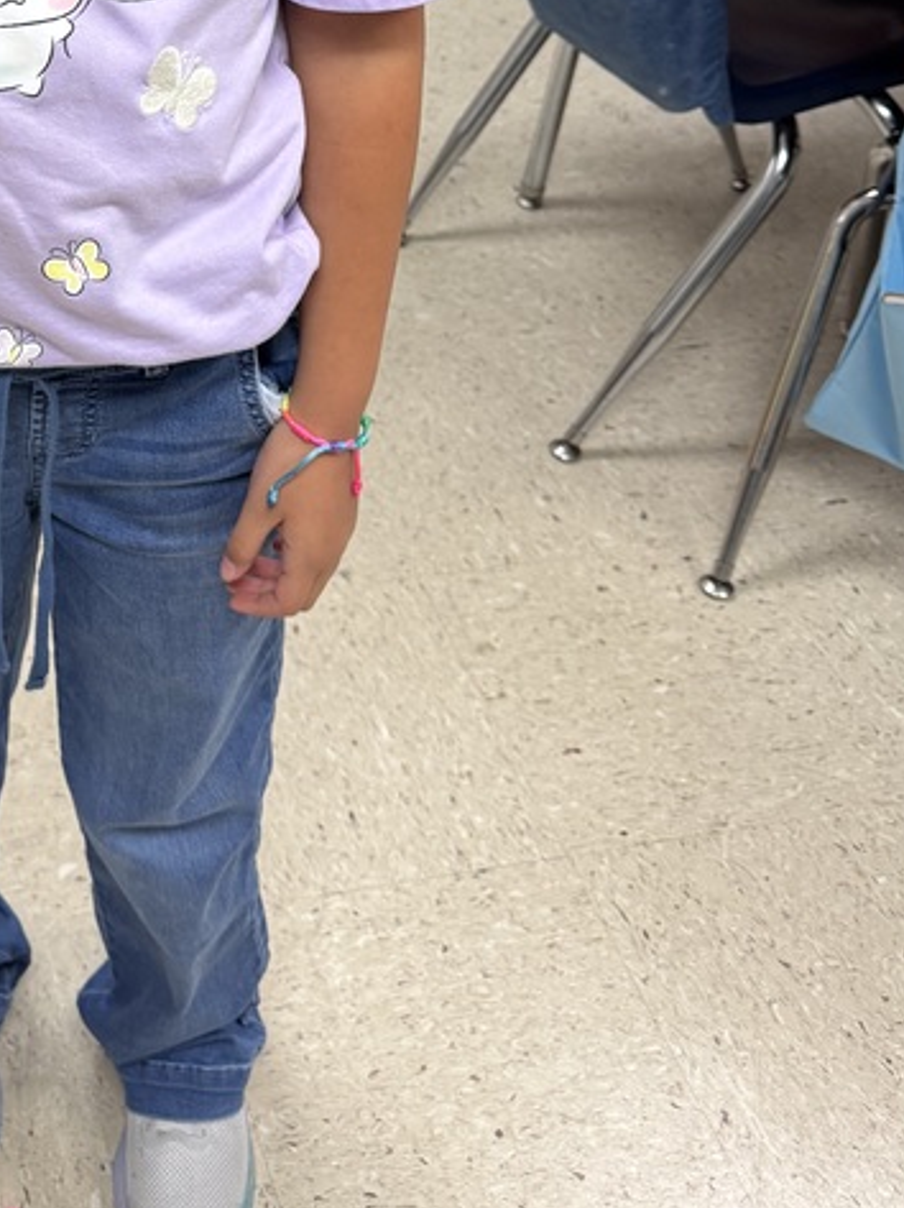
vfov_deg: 34.3
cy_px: 64
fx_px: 1813
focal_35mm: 52
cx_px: -8
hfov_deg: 26.5
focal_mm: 6.76
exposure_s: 1/120
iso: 160
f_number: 1.78
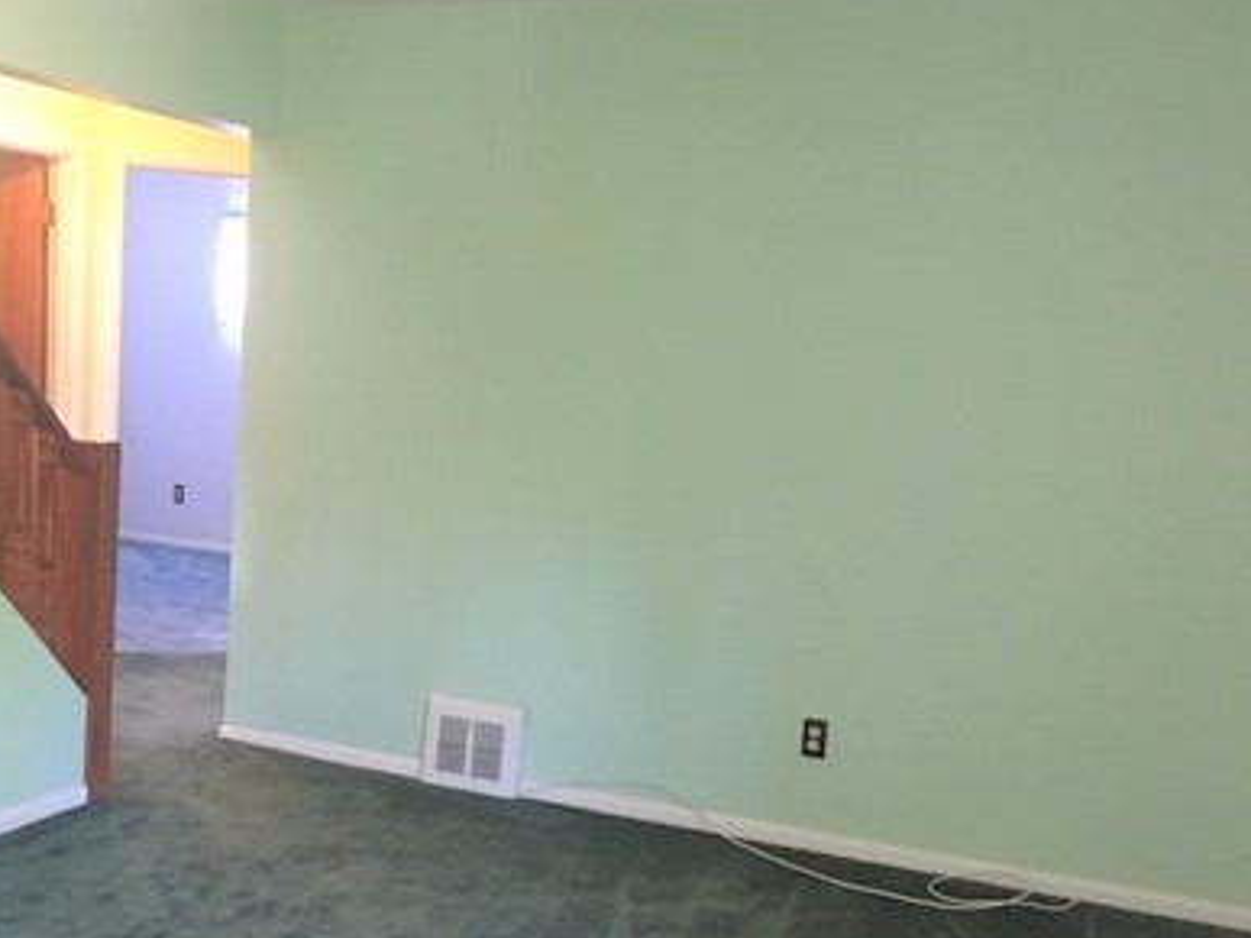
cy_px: 663
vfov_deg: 29.9
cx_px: 381
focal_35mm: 48
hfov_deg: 39.0
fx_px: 1734
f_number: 2.2
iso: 100
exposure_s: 1/10
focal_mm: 4.15
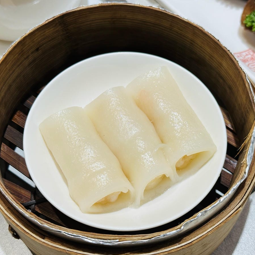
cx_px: 134
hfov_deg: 30.0
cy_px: 128
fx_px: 475
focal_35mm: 57
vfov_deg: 30.0
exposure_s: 1/120
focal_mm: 6.86
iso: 80
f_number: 1.78
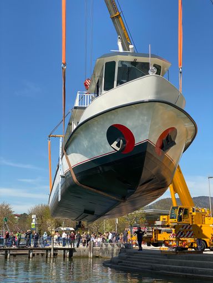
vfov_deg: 36.8
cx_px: 106
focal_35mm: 52
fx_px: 427
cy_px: 142
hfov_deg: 28.0
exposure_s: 1/799
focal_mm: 6
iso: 20
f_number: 2
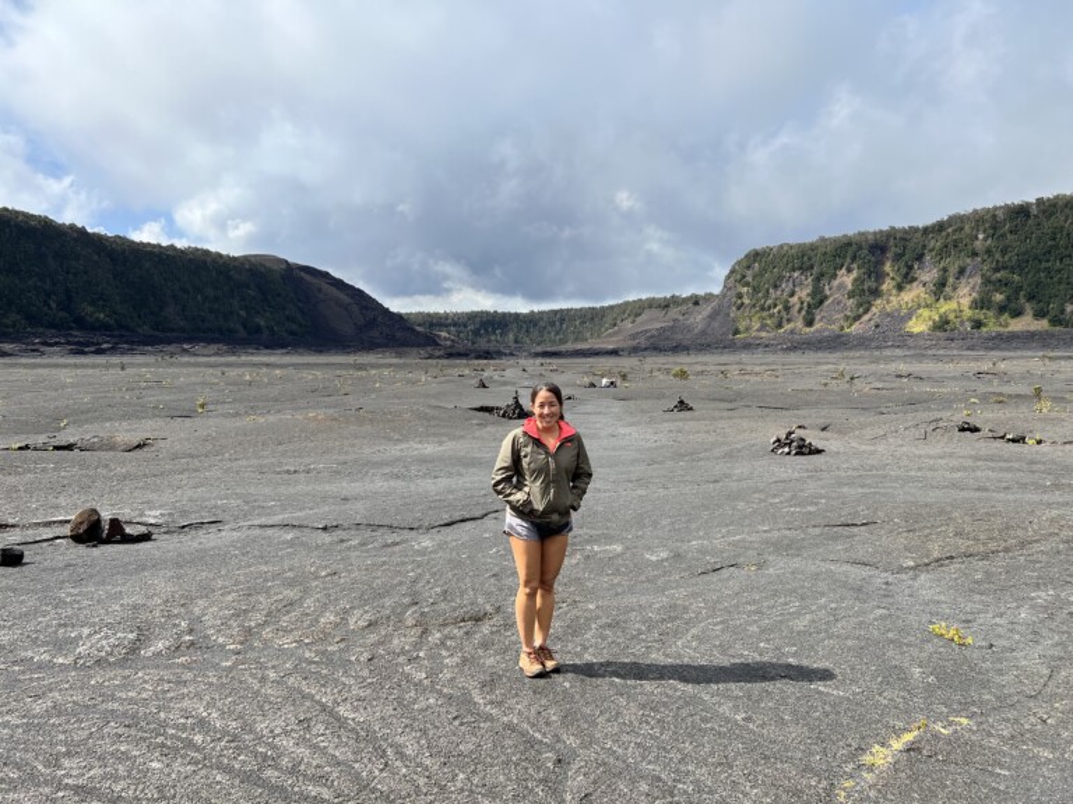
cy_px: 402
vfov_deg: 53.1
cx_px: 536
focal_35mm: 26
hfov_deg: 67.3
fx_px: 806
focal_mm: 5.7
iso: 50
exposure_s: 1/4831
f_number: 1.5
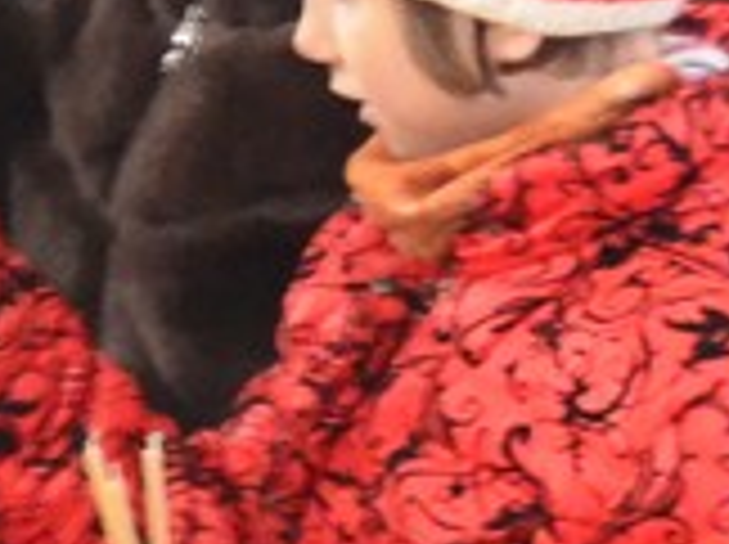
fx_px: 6510
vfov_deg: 4.8
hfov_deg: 6.2
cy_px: 43
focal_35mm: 310
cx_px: -842
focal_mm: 29
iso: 6400
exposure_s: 1/60
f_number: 4.5
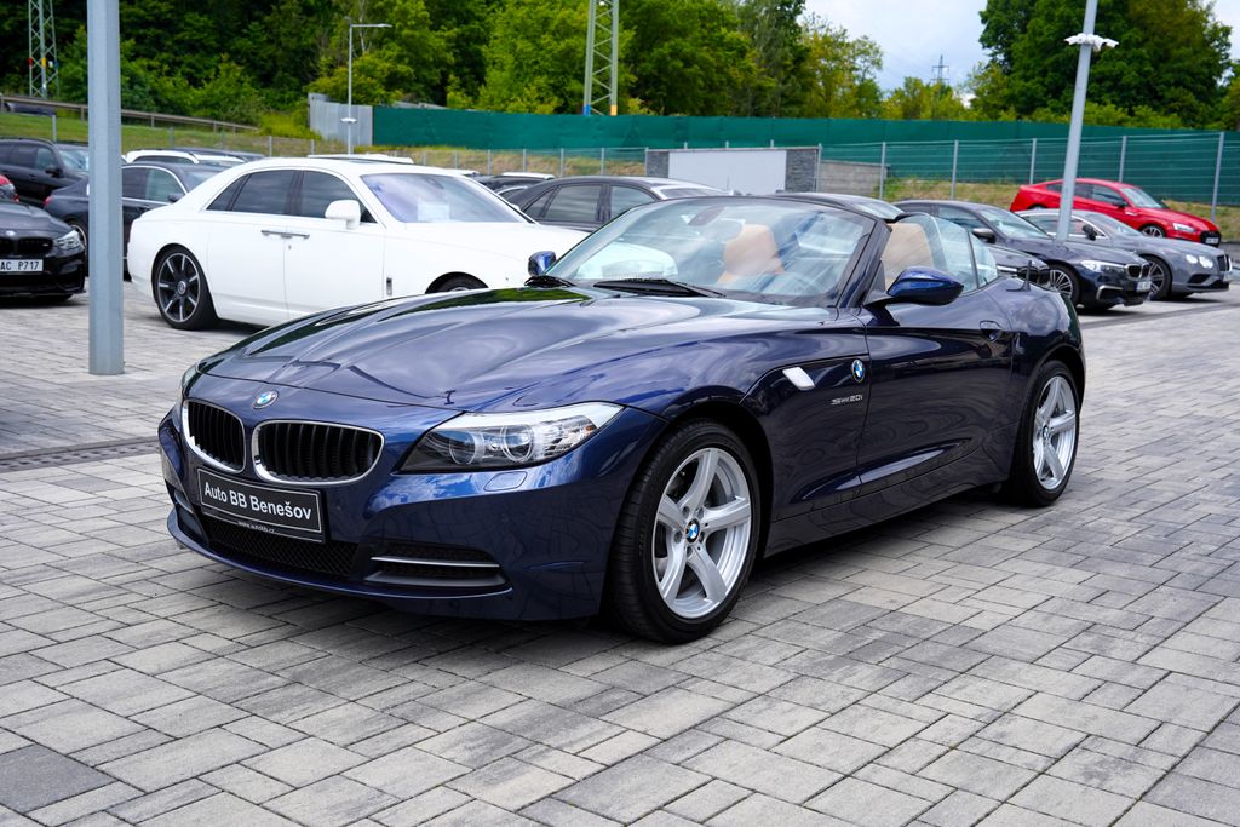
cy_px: 414
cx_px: 620
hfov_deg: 48.5
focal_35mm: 40
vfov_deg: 33.4
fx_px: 1378
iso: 100
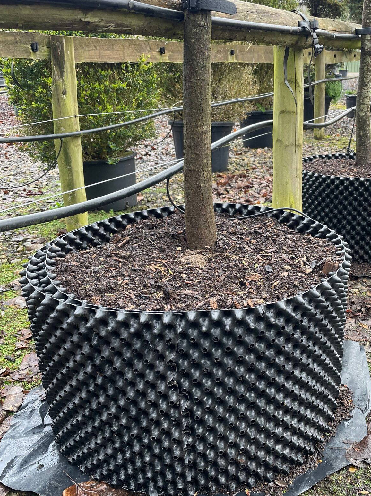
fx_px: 486
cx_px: 236
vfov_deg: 54.0
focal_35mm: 34
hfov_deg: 41.4
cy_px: 256
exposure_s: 1/121
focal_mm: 4.2
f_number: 1.6
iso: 64
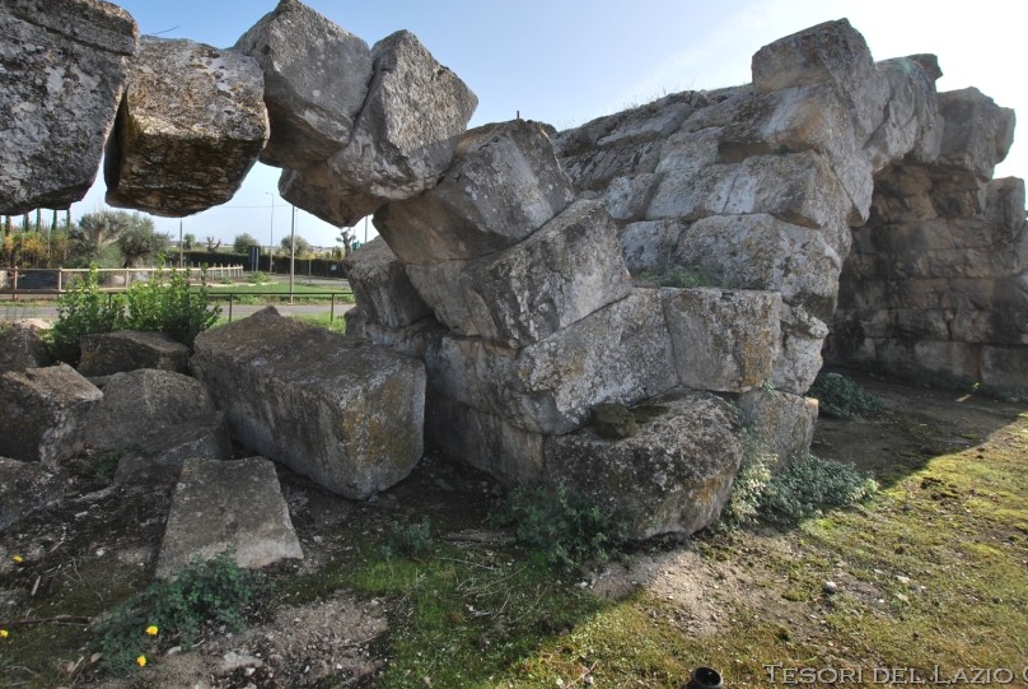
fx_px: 543
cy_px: 258
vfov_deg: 63.8
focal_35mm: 19
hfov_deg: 86.8
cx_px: 492
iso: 100
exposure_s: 1/250
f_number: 8
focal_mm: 10
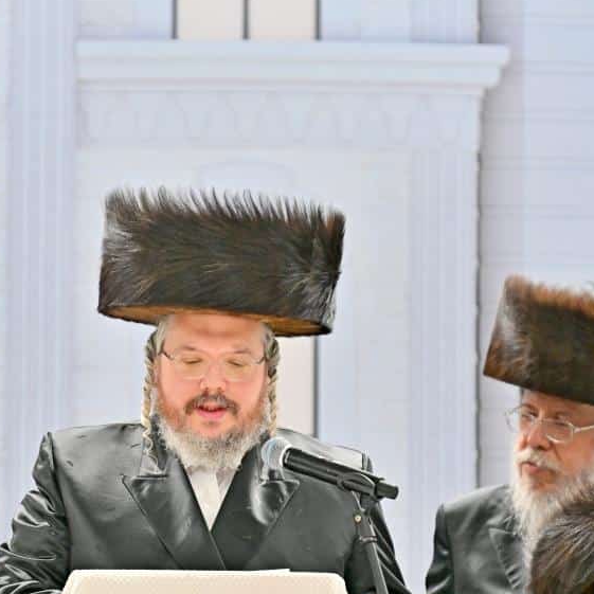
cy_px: 382
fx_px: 9028
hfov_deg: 3.8
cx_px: 248
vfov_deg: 3.8
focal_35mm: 465
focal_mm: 200
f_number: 2.8
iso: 400
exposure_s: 1/160
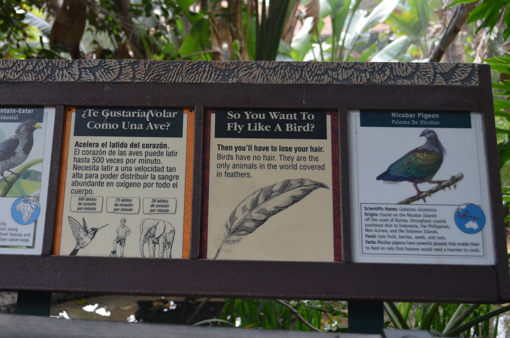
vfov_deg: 25.3
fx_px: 749
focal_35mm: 53
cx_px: 190
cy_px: 127
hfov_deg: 37.4
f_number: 5
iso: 400
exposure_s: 1/100
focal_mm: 28
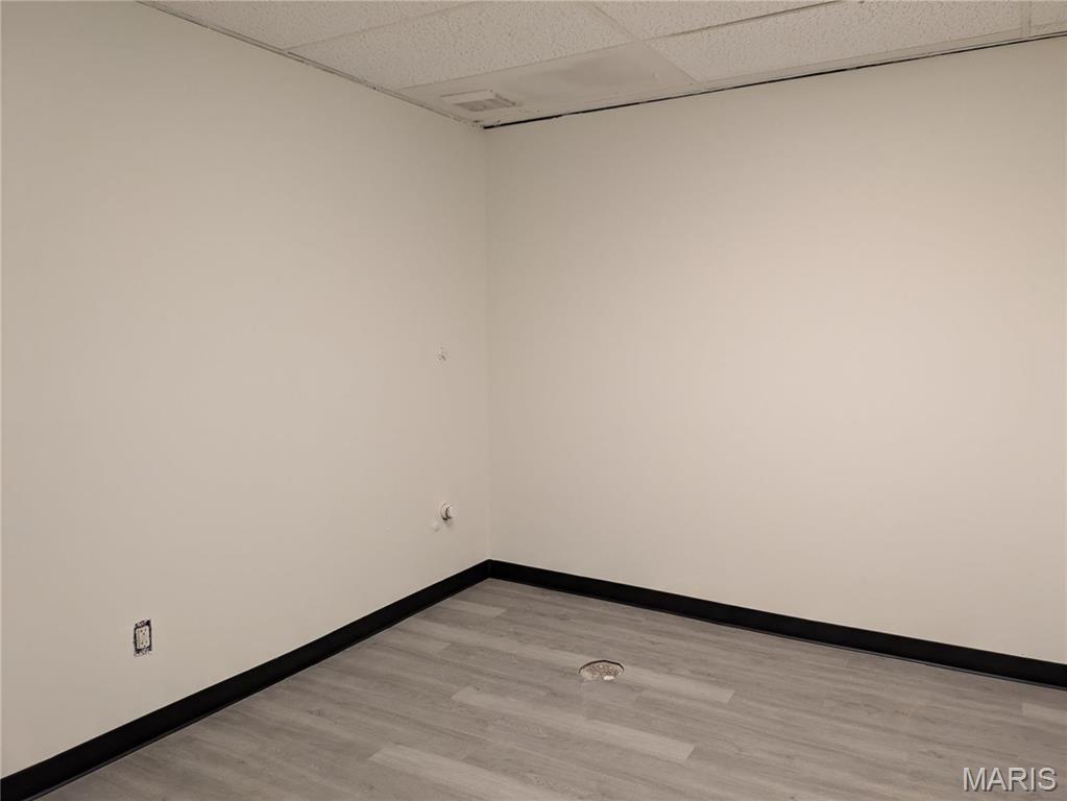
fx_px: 771
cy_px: 400
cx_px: 534
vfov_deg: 54.9
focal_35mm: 25
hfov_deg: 69.4
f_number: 1.89
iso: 114
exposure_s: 1/30
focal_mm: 5.43
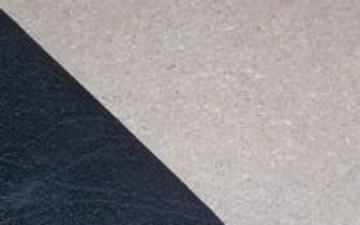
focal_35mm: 128
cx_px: 224
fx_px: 1257
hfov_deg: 16.3
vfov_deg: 10.0
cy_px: 307
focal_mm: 6.3
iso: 80
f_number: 2.8
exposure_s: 1/60
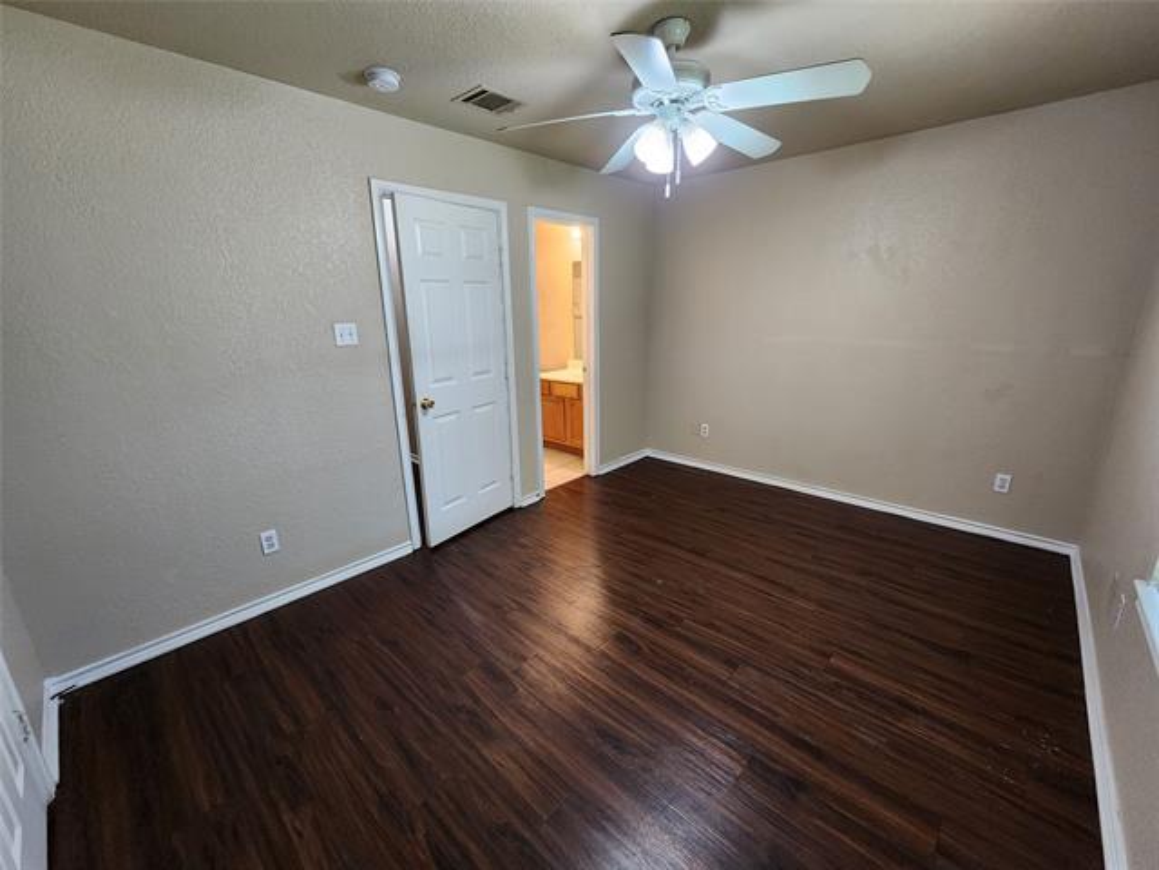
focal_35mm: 13
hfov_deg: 106.2
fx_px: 435
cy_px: 435
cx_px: 580
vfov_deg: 89.9
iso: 400
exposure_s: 1/60
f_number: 2.2
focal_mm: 2.2
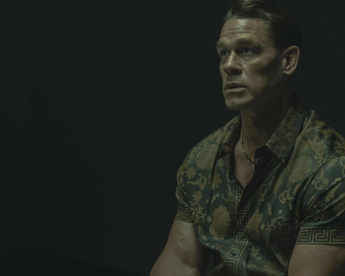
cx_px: 216
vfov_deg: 15.2
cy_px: 135
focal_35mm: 101
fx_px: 1031
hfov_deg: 19.0
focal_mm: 82
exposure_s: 1/125
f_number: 3.5
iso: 3200
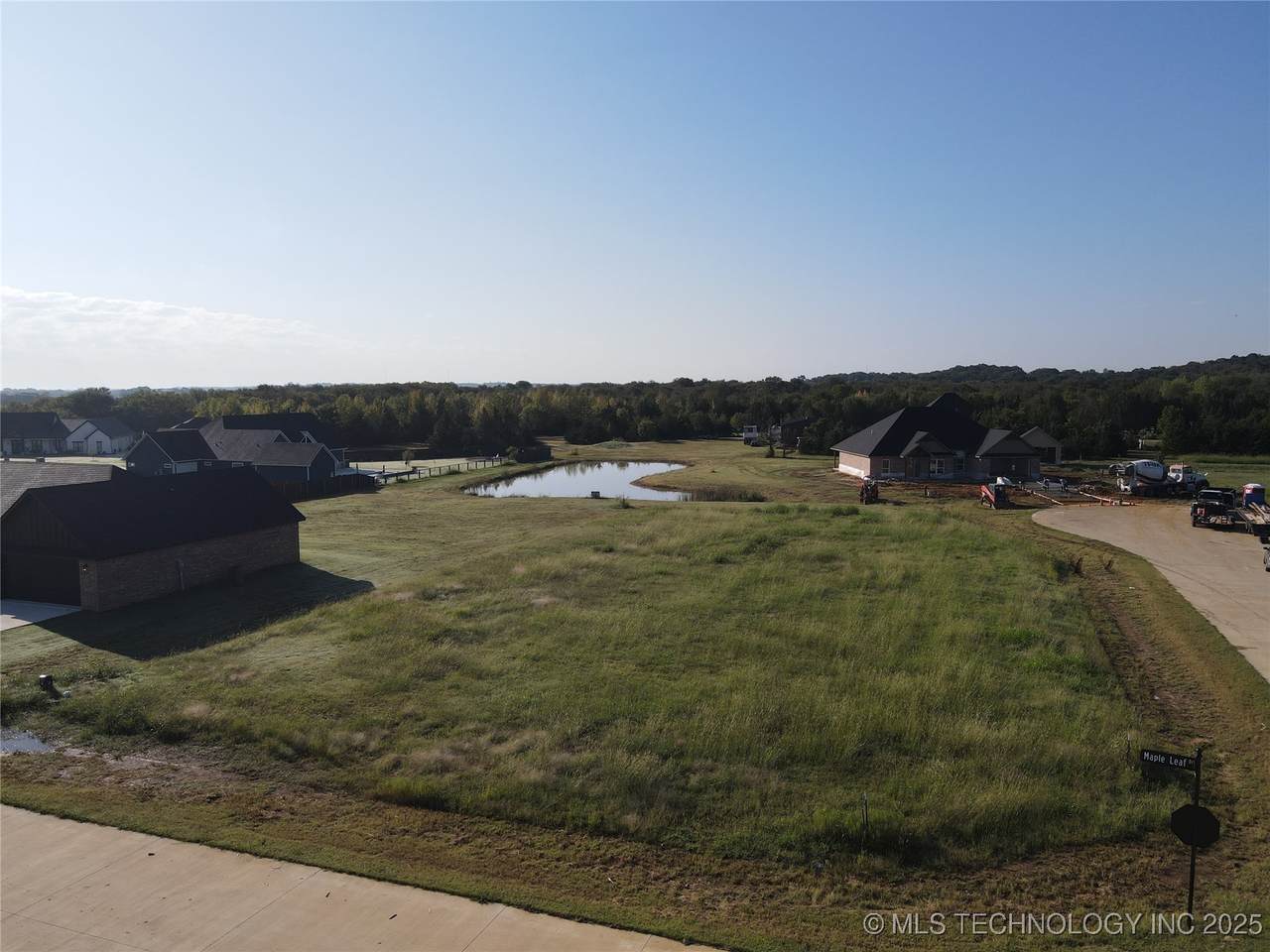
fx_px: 881
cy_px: 476
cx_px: 635
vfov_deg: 56.8
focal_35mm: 24
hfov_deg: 71.6
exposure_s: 1/1000
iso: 100
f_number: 2.8
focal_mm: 4.5
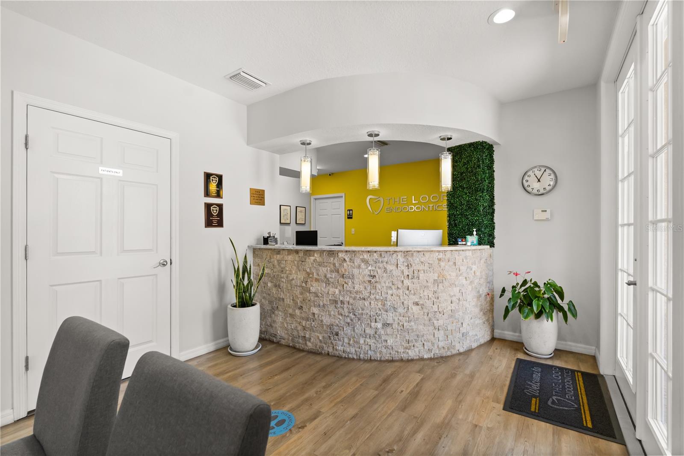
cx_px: 342
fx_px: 304
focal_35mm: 16
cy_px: 228
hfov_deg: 96.7
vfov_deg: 73.7
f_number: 5.6
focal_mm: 16
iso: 2000
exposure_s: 1/200
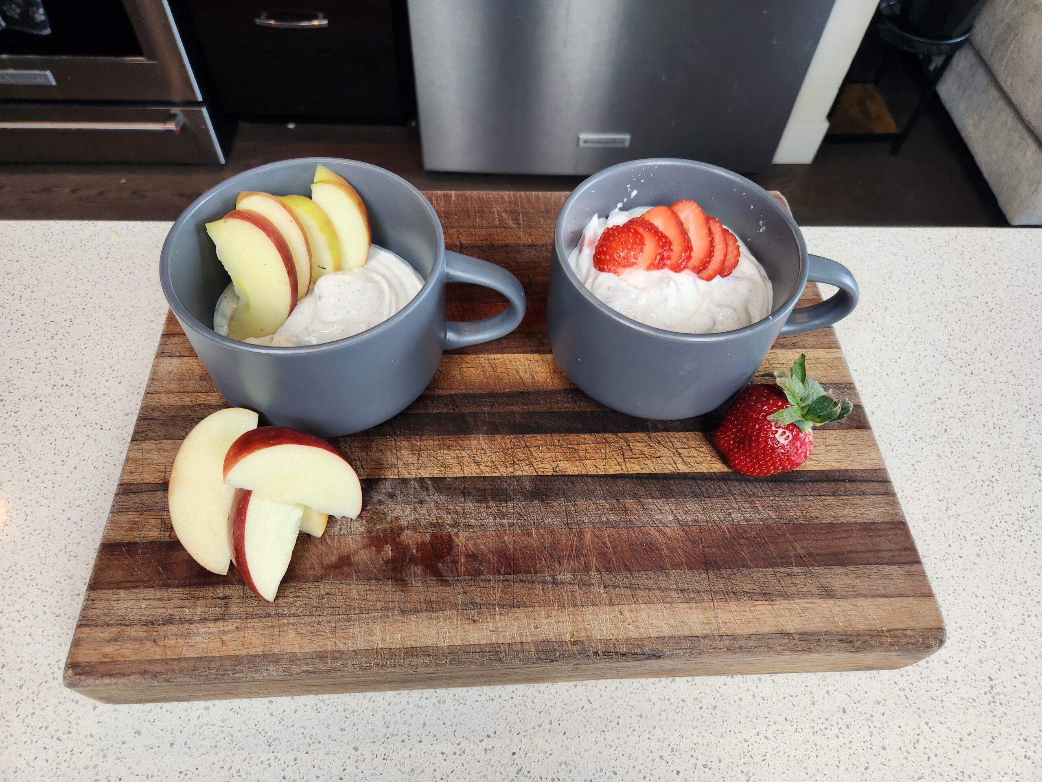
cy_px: 391
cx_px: 521
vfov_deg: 58.9
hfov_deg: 73.9
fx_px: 692
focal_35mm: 23
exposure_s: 1/120
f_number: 1.8
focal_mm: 5.4
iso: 160
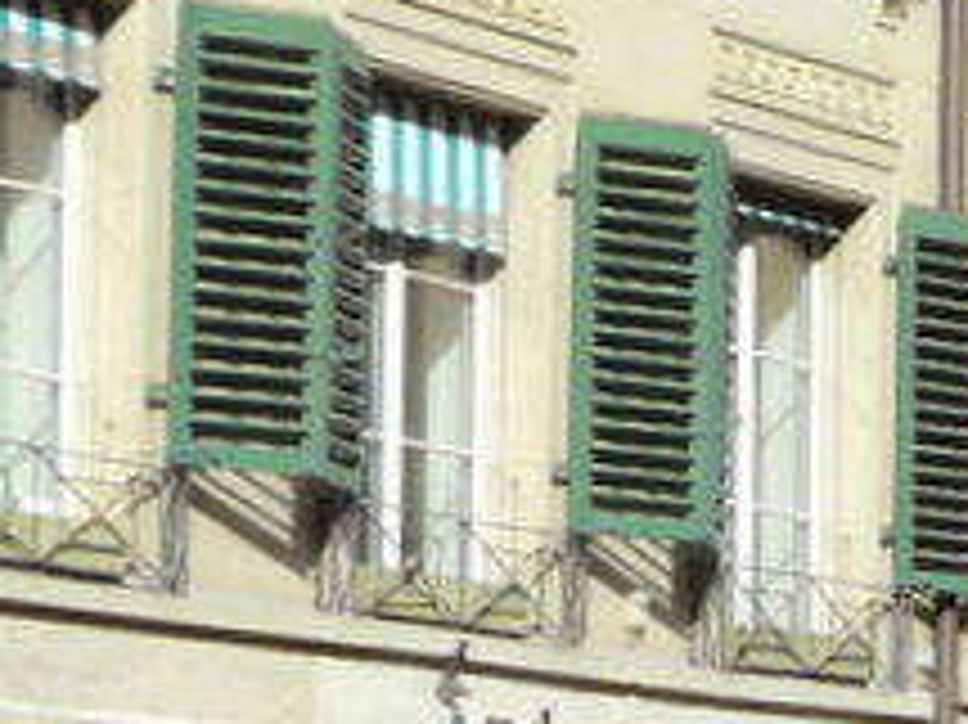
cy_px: 1007
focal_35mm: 205
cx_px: 1950
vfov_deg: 7.1
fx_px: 5729
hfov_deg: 9.1
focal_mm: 7.2
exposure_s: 1/250
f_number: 4.5
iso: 100
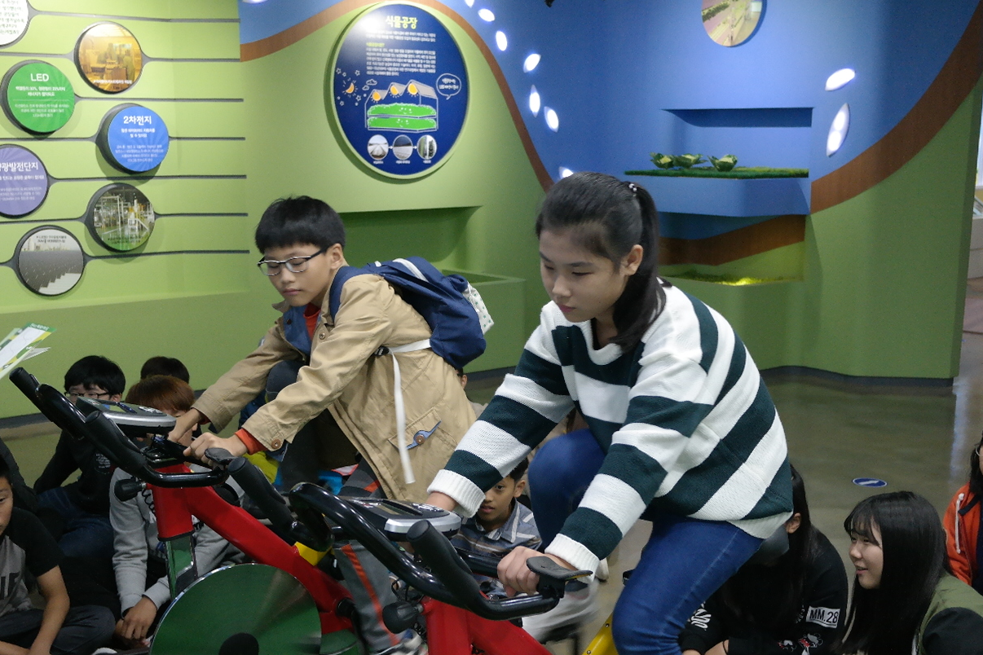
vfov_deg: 31.1
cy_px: 398
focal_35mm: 43
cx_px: 500
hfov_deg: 45.4
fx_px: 1174
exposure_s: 1/40
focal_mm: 20
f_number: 3.5
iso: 800
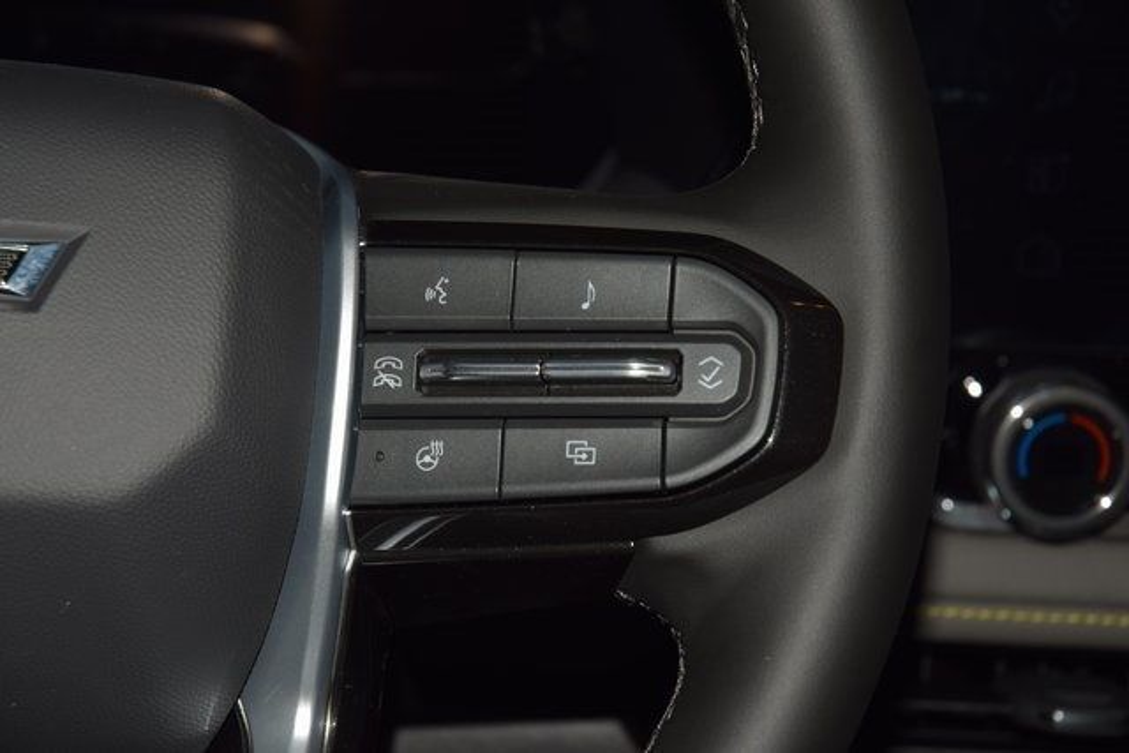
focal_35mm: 105
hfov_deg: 19.5
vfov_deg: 13.0
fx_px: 3293
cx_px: 564
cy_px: 376
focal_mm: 70
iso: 100
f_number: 8
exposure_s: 1/125
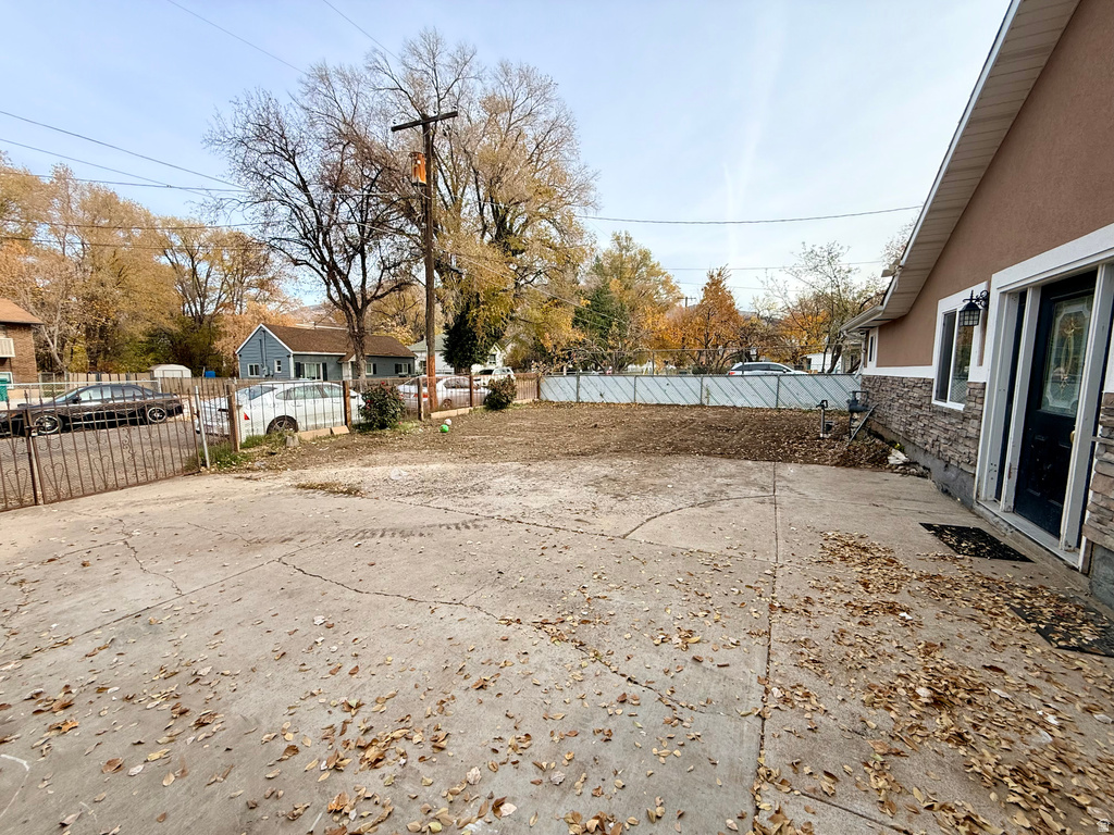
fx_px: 451
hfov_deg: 102.1
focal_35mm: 14
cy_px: 418
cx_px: 557
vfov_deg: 85.7
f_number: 2.2
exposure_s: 1/853
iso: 64
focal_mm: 2.22
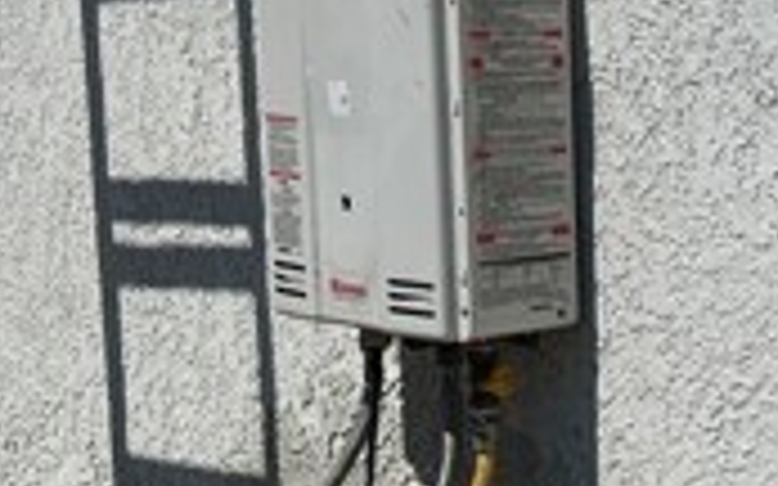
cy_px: 405
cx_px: 1061
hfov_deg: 18.7
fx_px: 2162
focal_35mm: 102
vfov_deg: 12.7
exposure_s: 1/16393
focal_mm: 5.7
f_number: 1.5
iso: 40
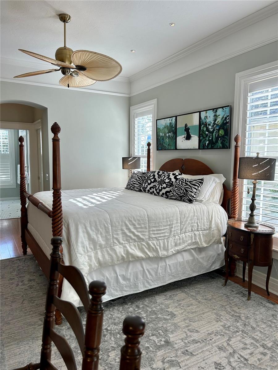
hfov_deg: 53.1
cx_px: 139
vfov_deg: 67.3
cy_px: 185
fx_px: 278
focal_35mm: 26
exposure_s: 1/424
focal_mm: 5.7
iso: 50
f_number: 1.5
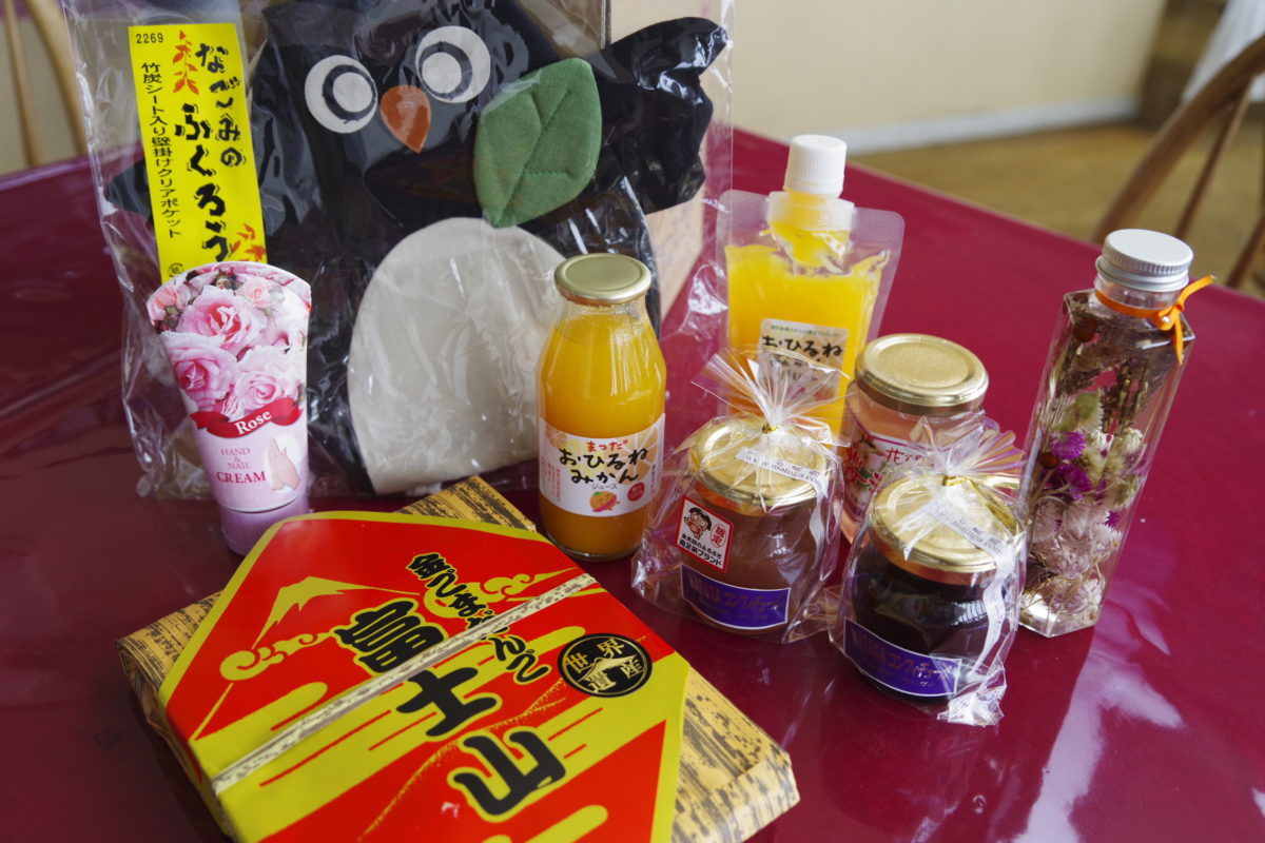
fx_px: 1195
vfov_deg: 38.9
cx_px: 632
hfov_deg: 55.8
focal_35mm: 34
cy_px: 422
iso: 640
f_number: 4.5
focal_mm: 34
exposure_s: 1/125
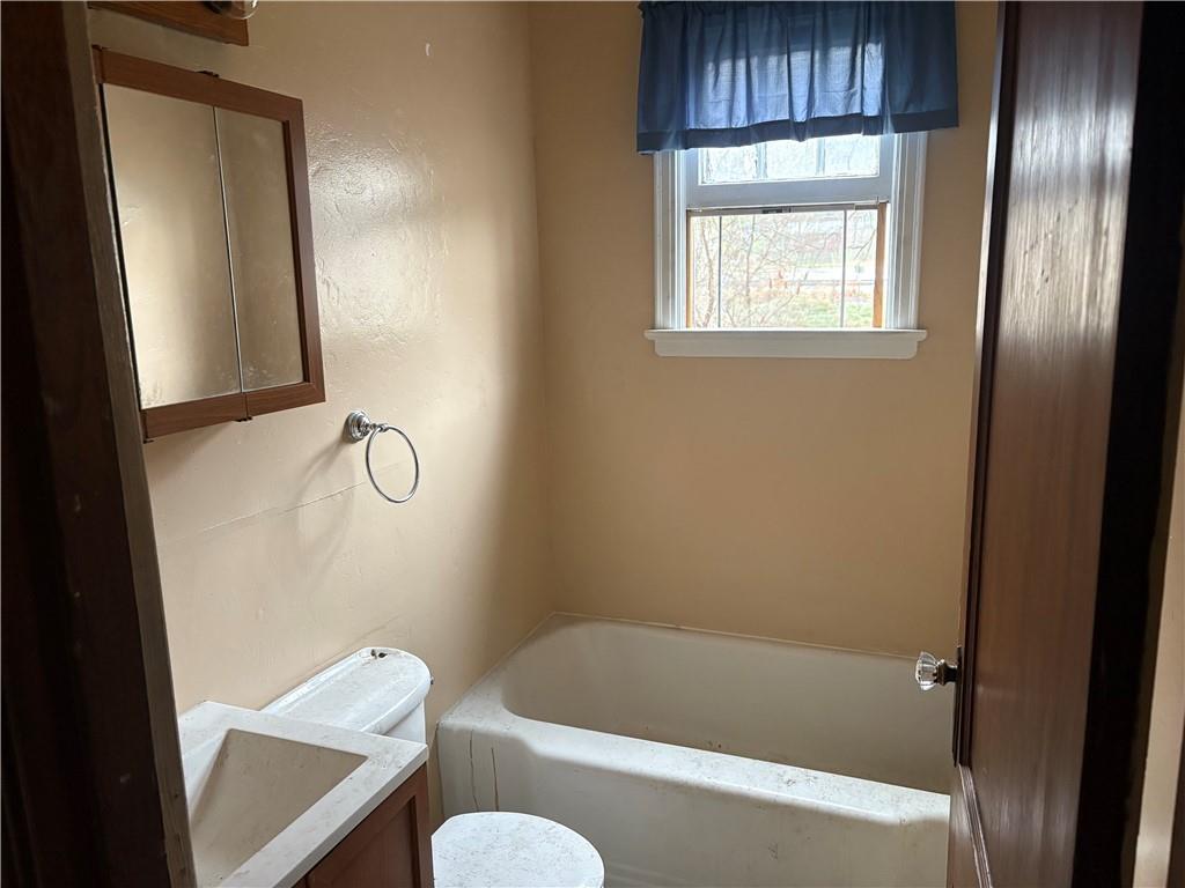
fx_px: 890
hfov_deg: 67.3
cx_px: 592
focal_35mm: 26
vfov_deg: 53.1
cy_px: 444
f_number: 1.6
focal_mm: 5.96
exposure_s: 1/60
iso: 320
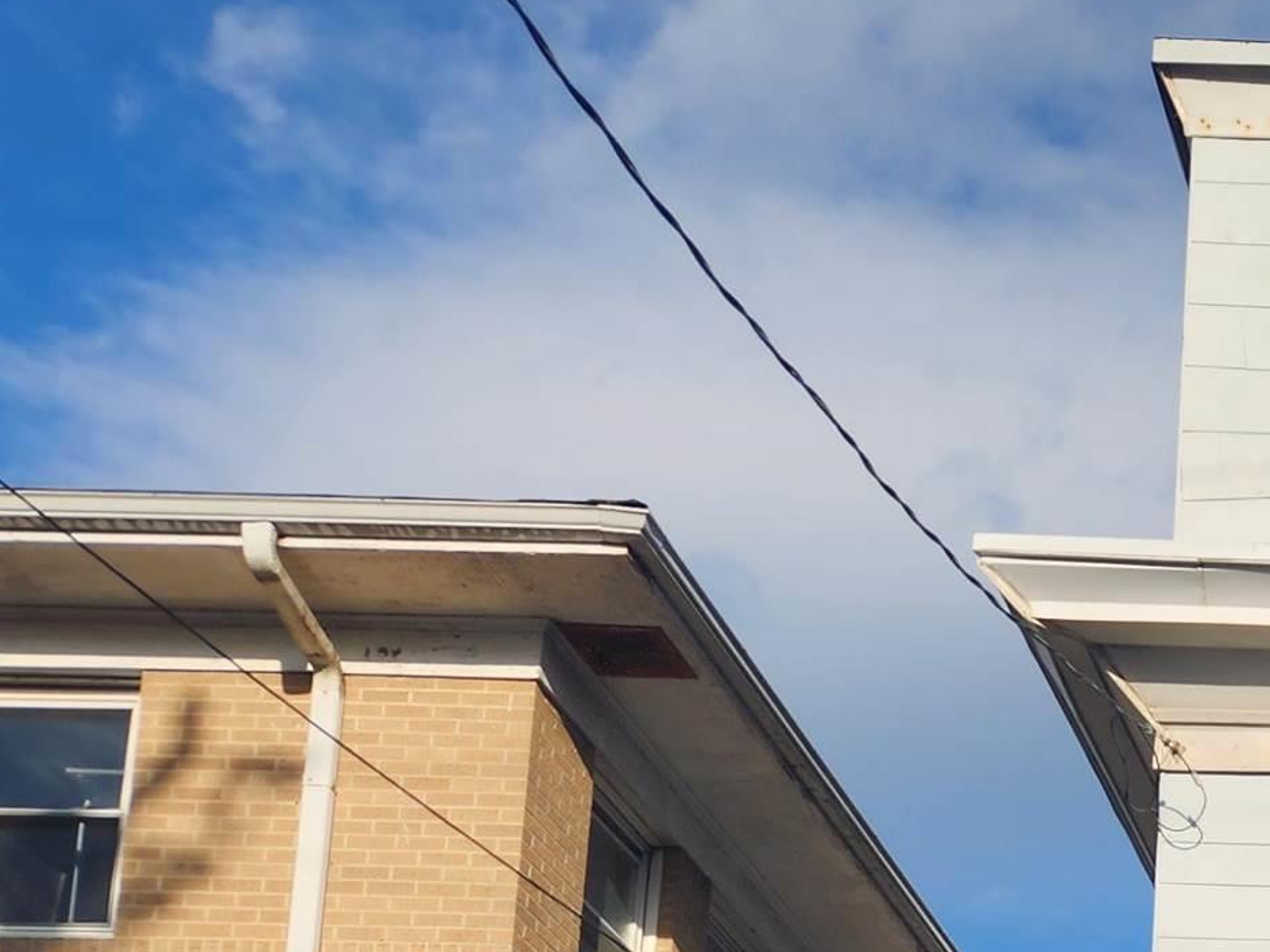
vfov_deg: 16.9
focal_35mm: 76
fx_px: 2788
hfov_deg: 21.3
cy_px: 1558
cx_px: 1938
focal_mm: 5.4
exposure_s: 1/2246
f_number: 1.8
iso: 20
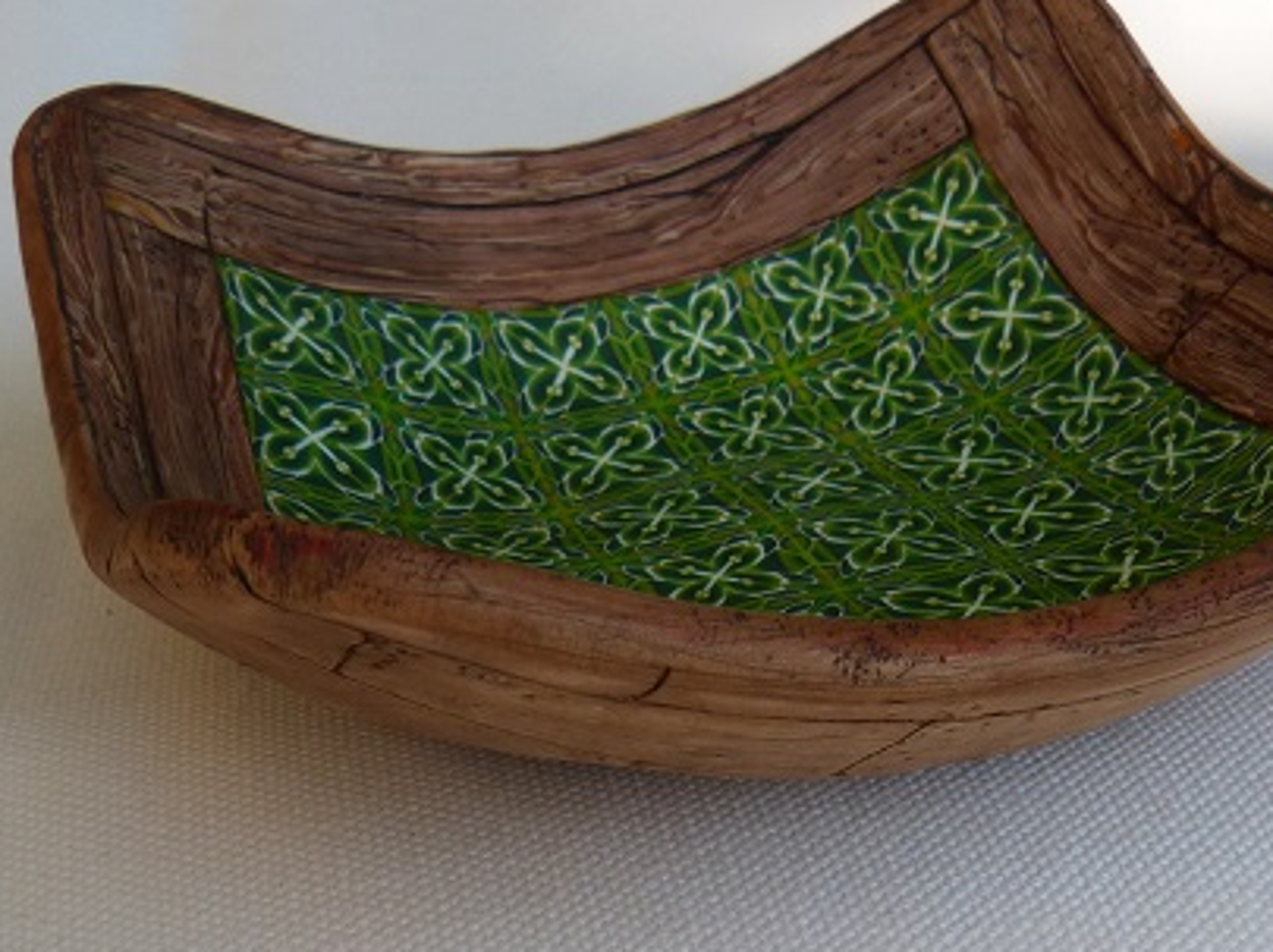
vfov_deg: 38.5
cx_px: 855
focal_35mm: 37
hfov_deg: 49.3
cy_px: 545
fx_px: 1359
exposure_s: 1/320
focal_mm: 4.5
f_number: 4
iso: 100
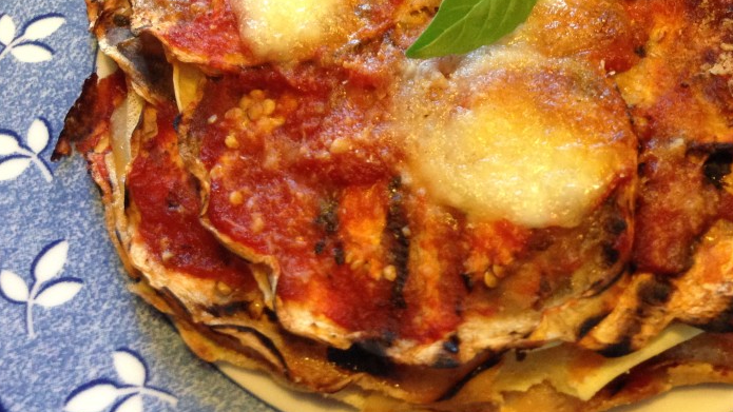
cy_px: 62
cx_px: 439
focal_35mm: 53
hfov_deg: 39.0
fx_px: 1030
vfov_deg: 22.2
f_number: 2.4
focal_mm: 4.12
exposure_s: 1/20
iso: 250
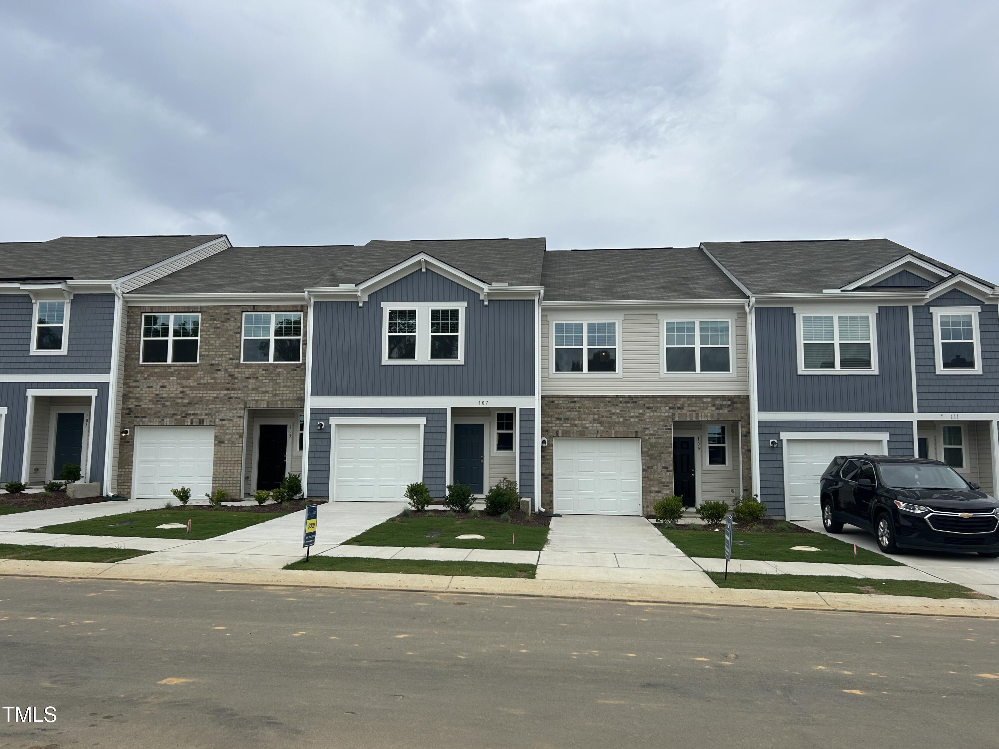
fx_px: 750
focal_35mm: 26
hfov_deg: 67.3
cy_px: 374
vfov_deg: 53.1
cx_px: 500
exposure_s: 1/6579
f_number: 1.5
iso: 50
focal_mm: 5.7
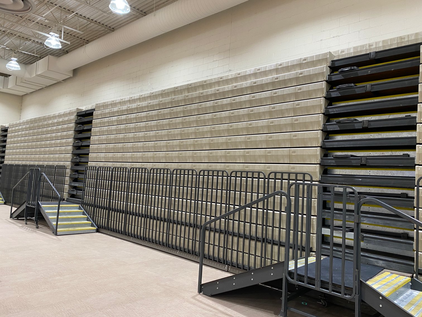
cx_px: 211
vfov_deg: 53.1
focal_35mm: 26
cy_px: 158
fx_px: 317
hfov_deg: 67.3
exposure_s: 1/60
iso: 100
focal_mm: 4.25
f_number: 1.8
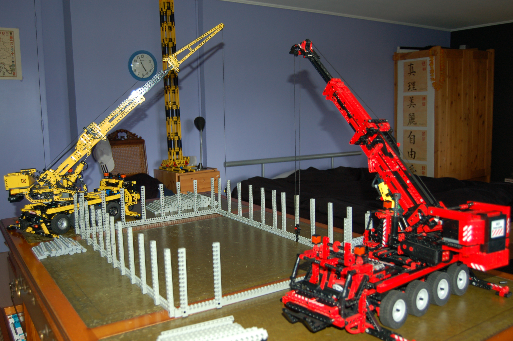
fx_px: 470
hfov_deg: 57.3
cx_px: 256
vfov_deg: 39.9
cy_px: 170
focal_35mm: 33
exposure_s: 1/60
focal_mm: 22
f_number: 3.8
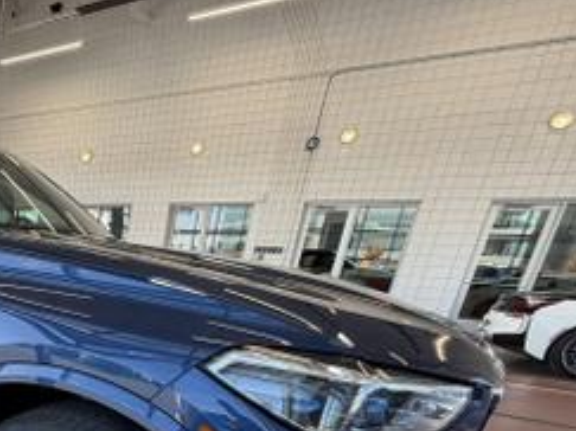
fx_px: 482
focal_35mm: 29
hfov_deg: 50.7
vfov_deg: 41.8
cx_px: 9
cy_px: 431
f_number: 2.2
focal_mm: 2.22
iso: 80
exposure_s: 1/121
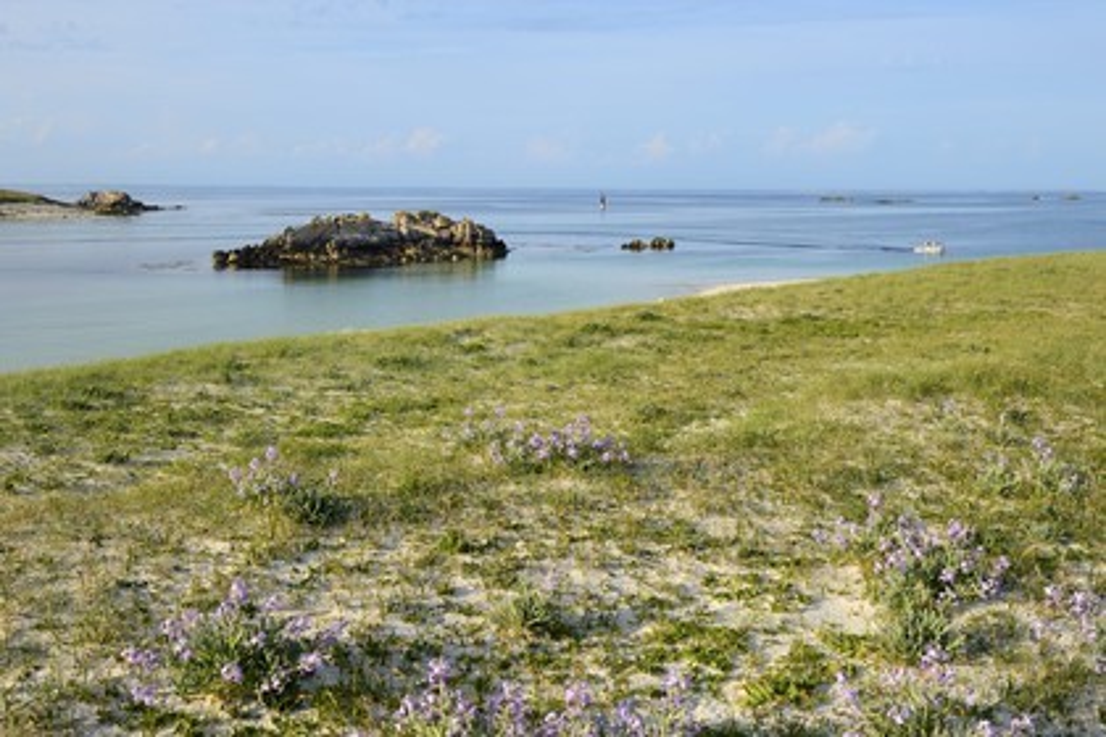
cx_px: 553
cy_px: 368
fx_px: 1106
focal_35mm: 36
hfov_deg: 53.1
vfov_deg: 36.9
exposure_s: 1/400
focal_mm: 36
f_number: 9
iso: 200
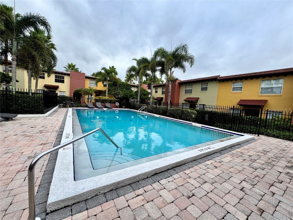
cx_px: 146
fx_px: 119
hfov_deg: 102.1
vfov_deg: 85.7
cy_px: 110
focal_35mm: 14
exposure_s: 1/399
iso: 40
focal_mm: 2.22
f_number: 2.2
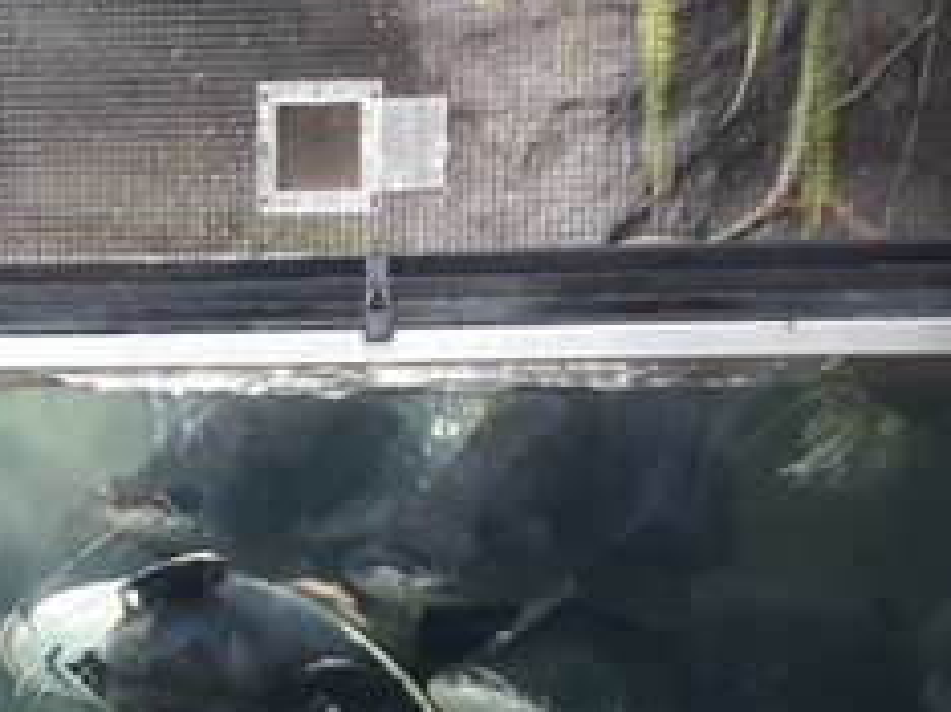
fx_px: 2031
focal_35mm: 74
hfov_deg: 25.8
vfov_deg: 19.6
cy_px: 598
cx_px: 171
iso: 125
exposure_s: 1/40
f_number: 1.7
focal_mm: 3.71
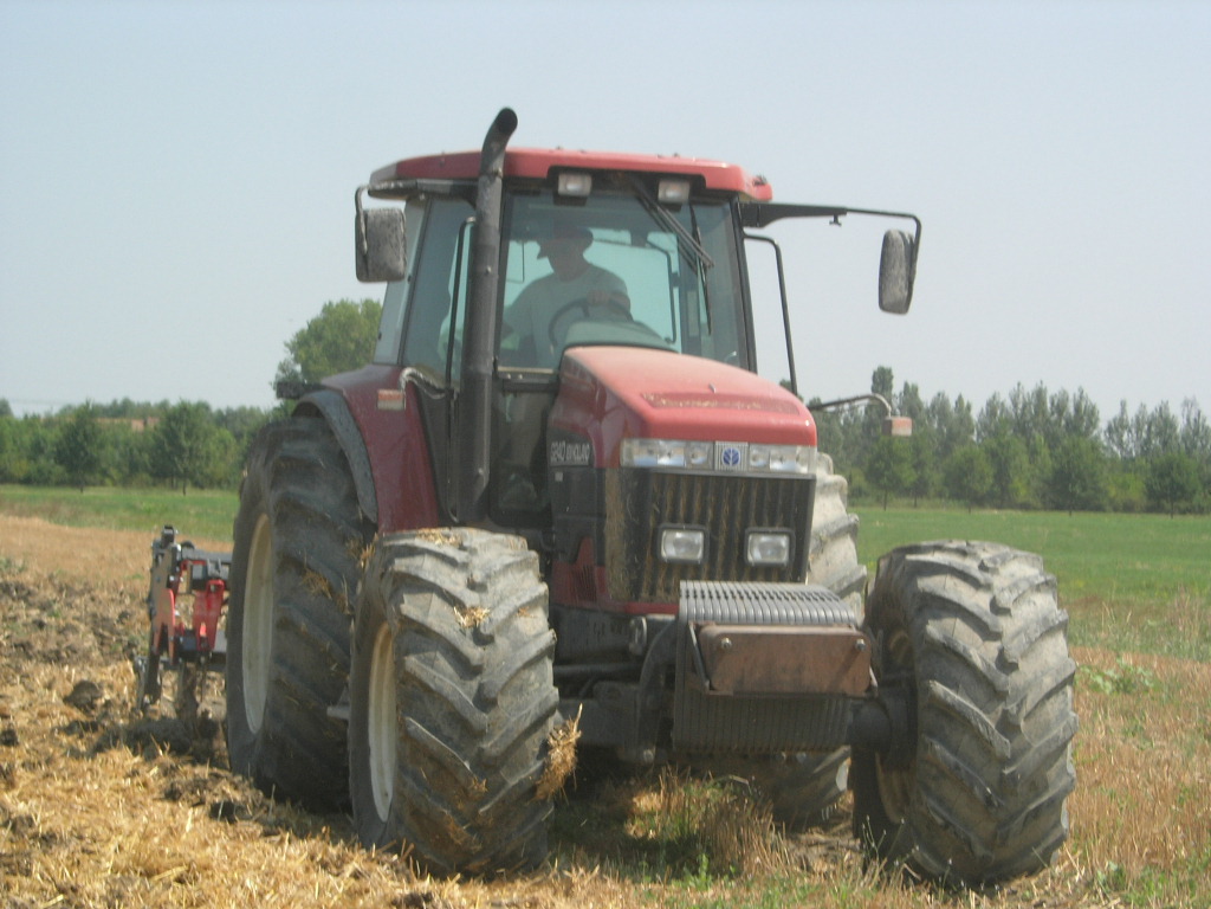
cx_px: 606
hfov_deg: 17.4
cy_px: 454
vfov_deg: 13.1
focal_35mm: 113
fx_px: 3953
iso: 64
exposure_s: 1/163
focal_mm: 23.4
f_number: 8.2
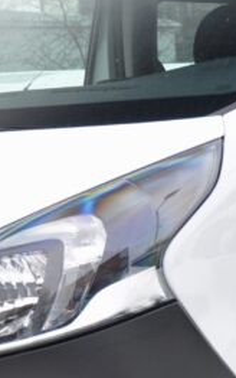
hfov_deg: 7.3
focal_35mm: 179
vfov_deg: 11.7
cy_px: 245
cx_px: 229
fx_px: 1840
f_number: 5.6
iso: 500
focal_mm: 30
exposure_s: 1/125
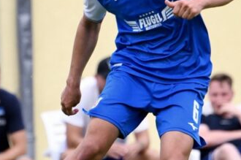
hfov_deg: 1.7
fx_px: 8309
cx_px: 59
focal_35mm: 1243
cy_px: 64
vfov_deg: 1.1
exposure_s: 1/1600
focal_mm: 400
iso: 1250
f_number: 7.1
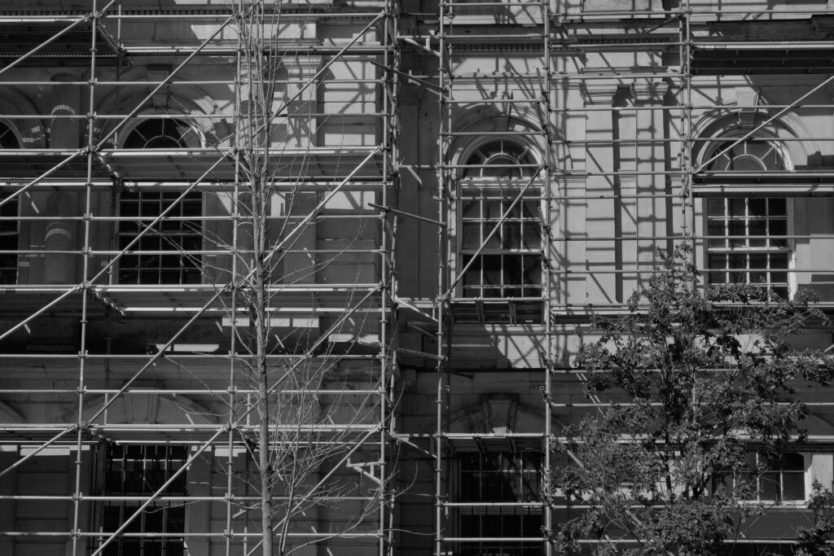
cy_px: 278
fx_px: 1923
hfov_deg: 24.5
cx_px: 417
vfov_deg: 16.5
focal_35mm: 83
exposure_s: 1/1000
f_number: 13
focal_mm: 55
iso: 800
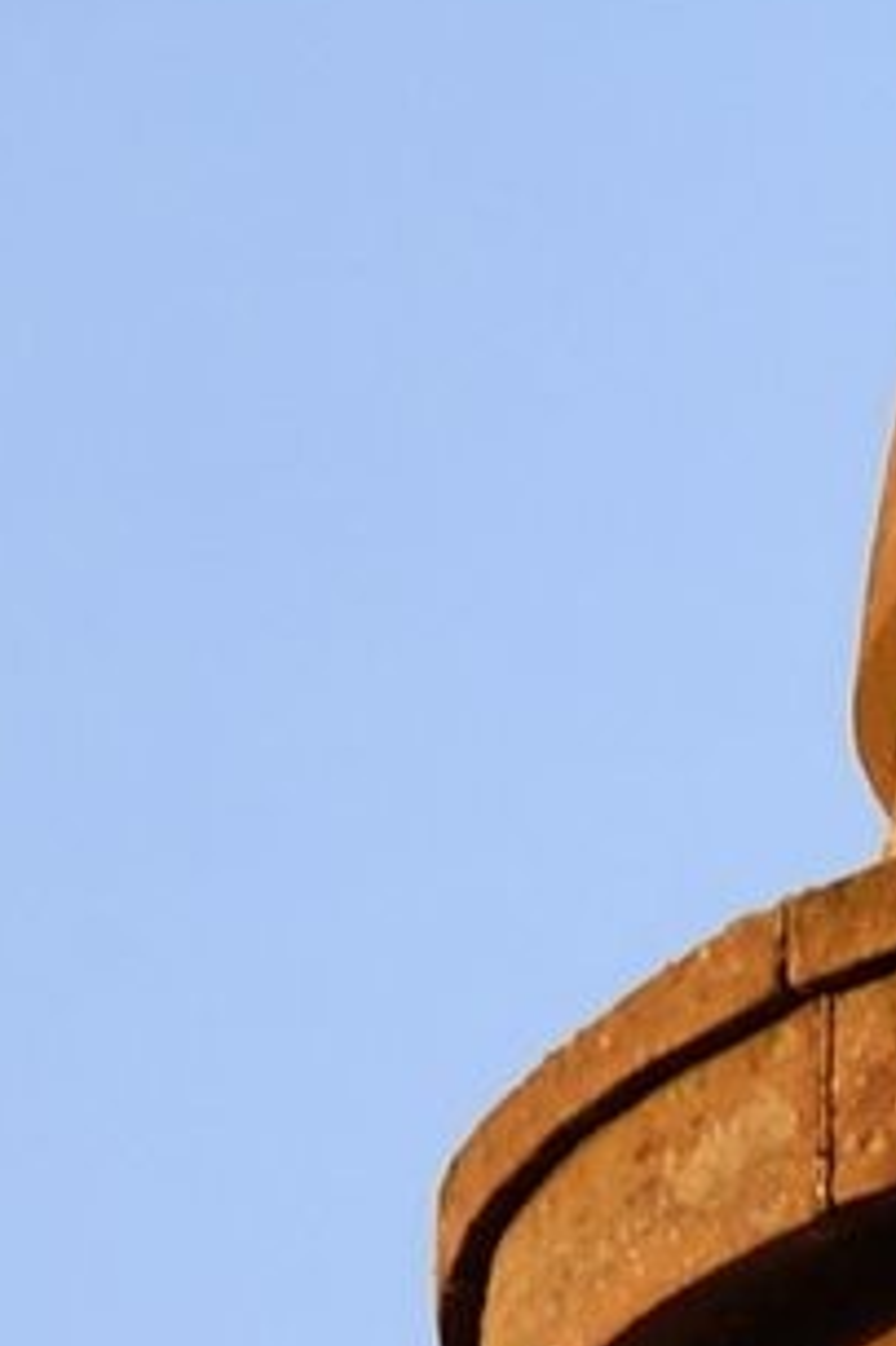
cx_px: 2662
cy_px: -3524
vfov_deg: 1.3
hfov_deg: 0.9
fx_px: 58937
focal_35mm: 1577
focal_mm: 200
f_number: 5
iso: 200
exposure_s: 1/640
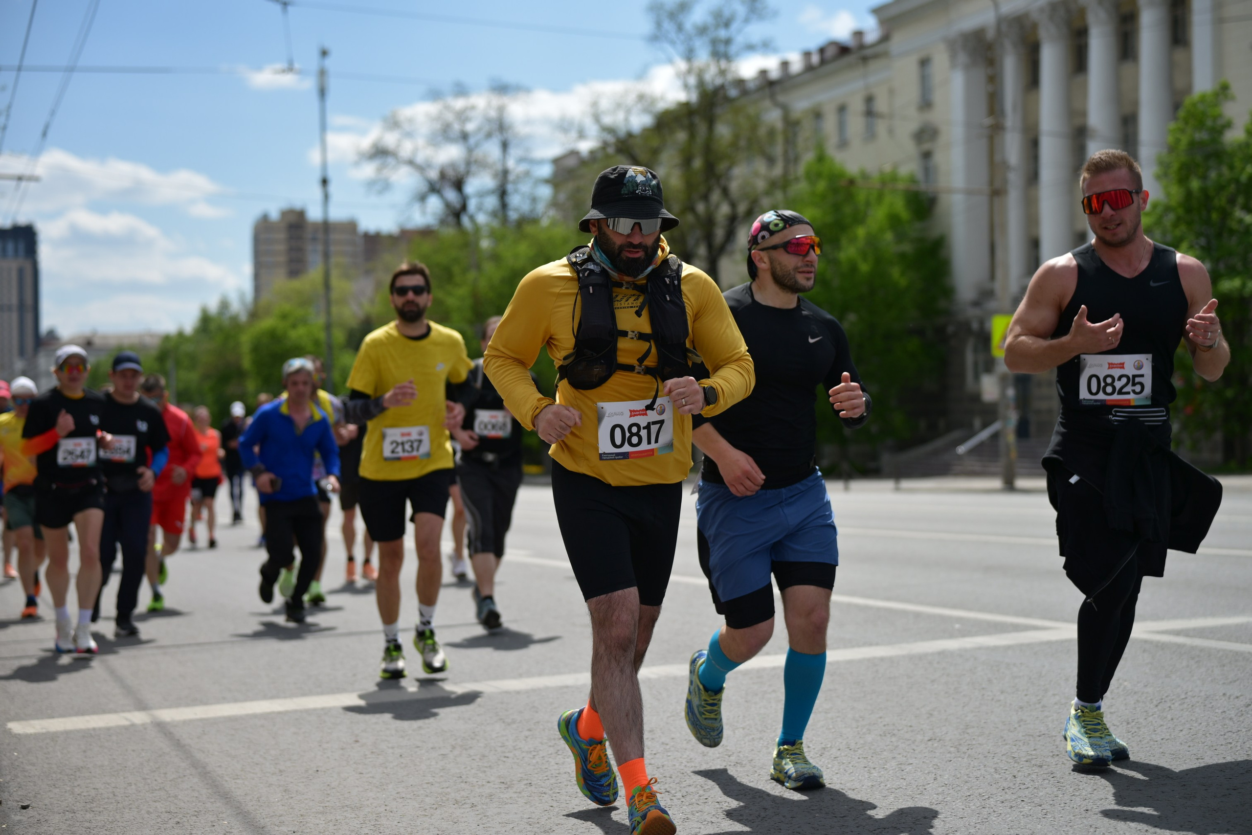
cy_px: 418
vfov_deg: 24.2
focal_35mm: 56
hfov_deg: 35.6
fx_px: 1948
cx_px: 626
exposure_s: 1/4000
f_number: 2.4
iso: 125
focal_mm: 56
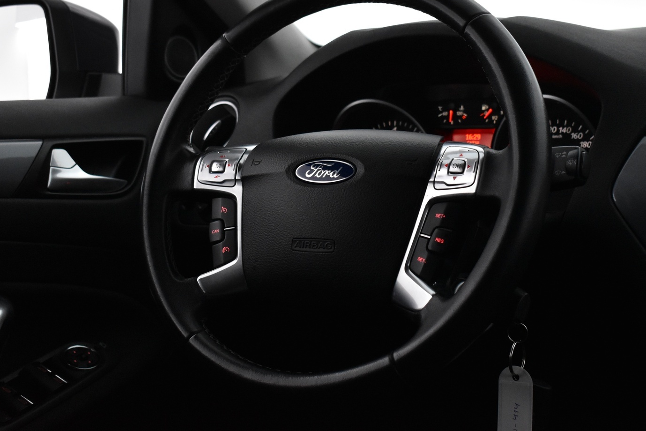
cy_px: 181
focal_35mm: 55
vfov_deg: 24.8
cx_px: 342
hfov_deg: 36.5
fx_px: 980
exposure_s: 1/100
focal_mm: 31
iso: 3200
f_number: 5
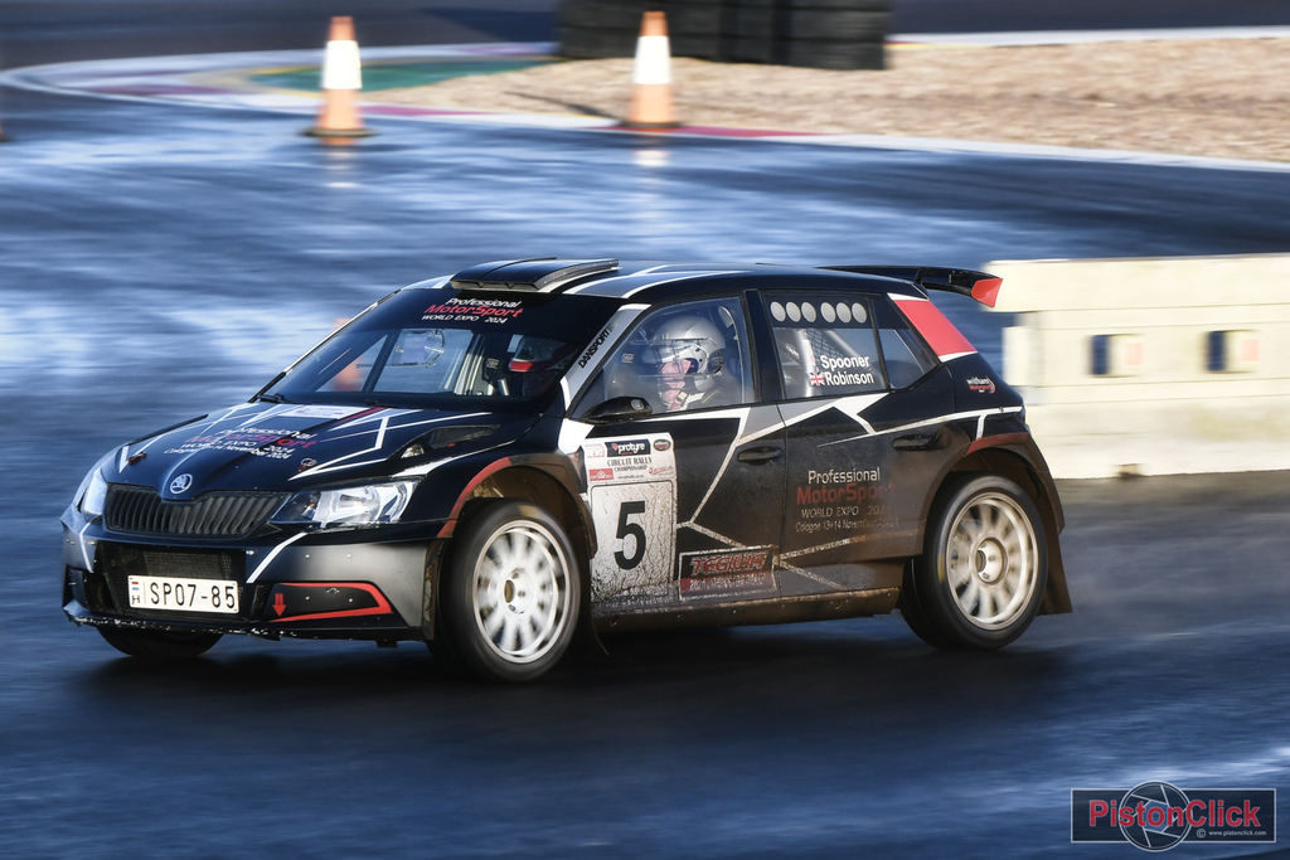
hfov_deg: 6.9
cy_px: 430
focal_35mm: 300
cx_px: 645
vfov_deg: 4.6
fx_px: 10751
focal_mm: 200
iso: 220
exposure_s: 1/250
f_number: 5.6
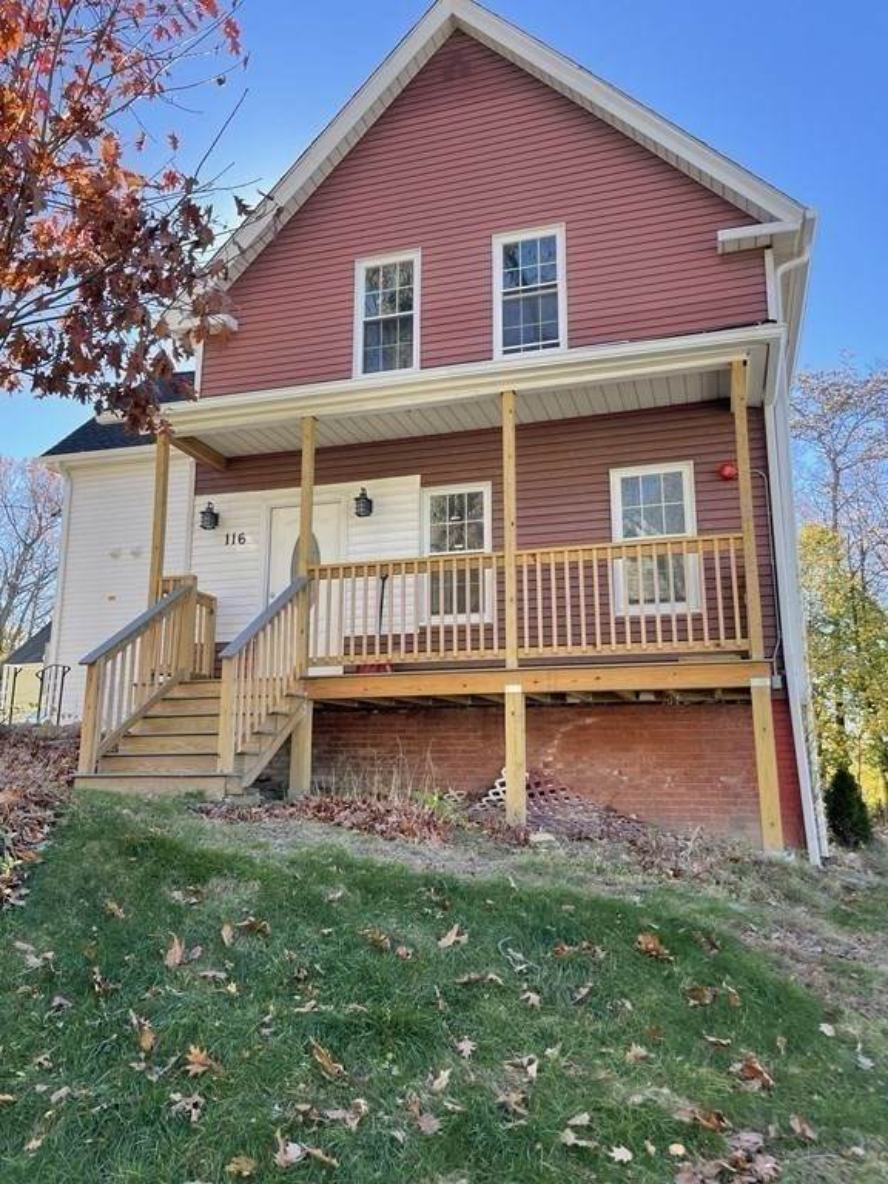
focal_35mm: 26
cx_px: 444
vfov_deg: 67.3
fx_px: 889
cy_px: 592
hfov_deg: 53.1
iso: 32
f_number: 1.6
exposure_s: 1/500
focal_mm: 4.2
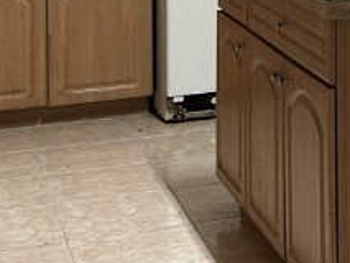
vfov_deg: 11.2
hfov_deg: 14.9
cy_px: -176
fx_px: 1265
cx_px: 480
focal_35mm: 125
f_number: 1.5
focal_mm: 5.7
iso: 160
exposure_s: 1/60
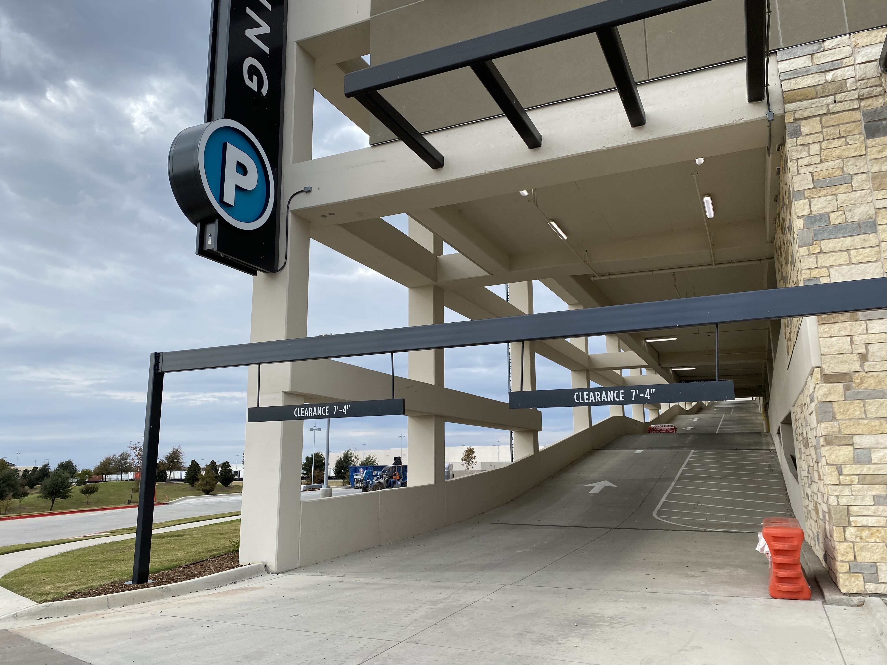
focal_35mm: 26
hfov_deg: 67.3
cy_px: 332
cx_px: 444
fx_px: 666
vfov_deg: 53.1
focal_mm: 4.25
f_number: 1.8
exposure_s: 1/1727
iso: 32
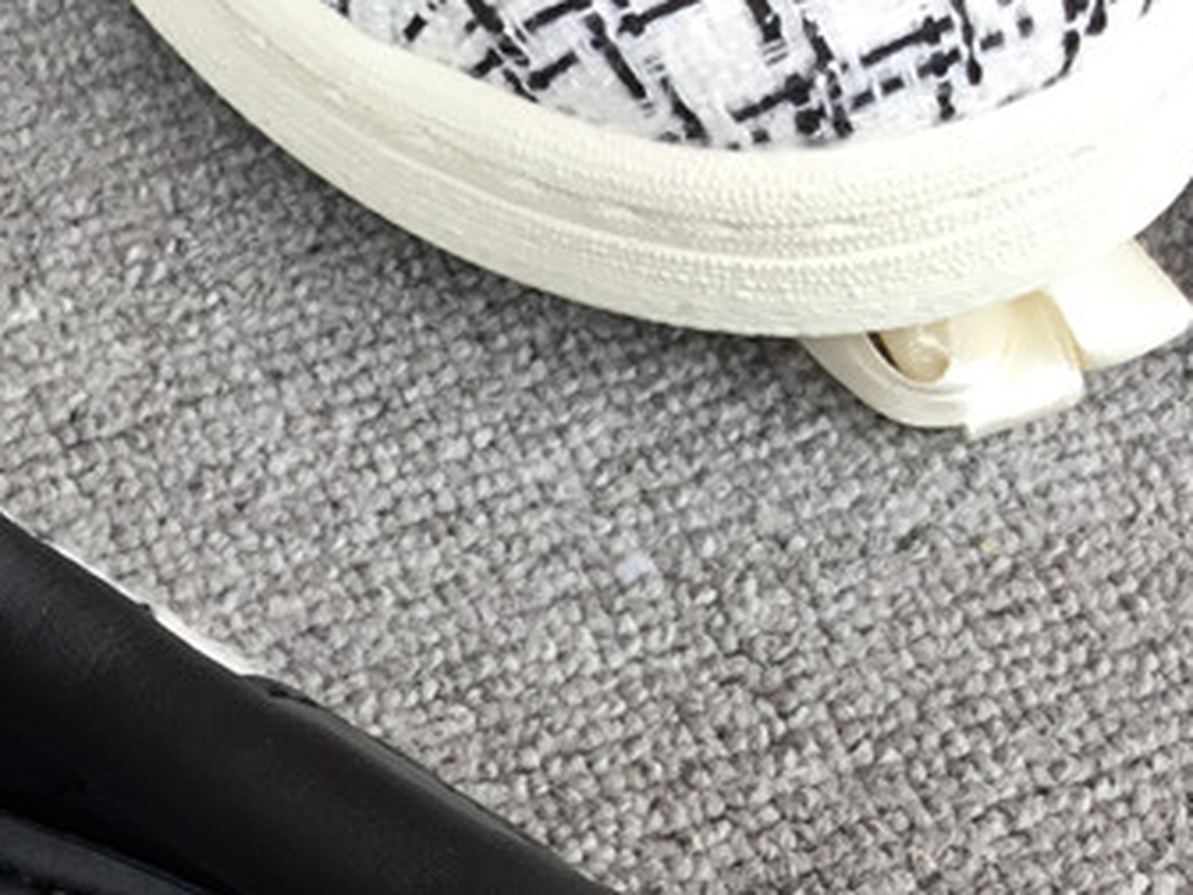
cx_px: -270
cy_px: 971
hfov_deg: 21.7
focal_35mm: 83
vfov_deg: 17.2
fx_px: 2860
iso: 25
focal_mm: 3.3
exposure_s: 1/120
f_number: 2.4
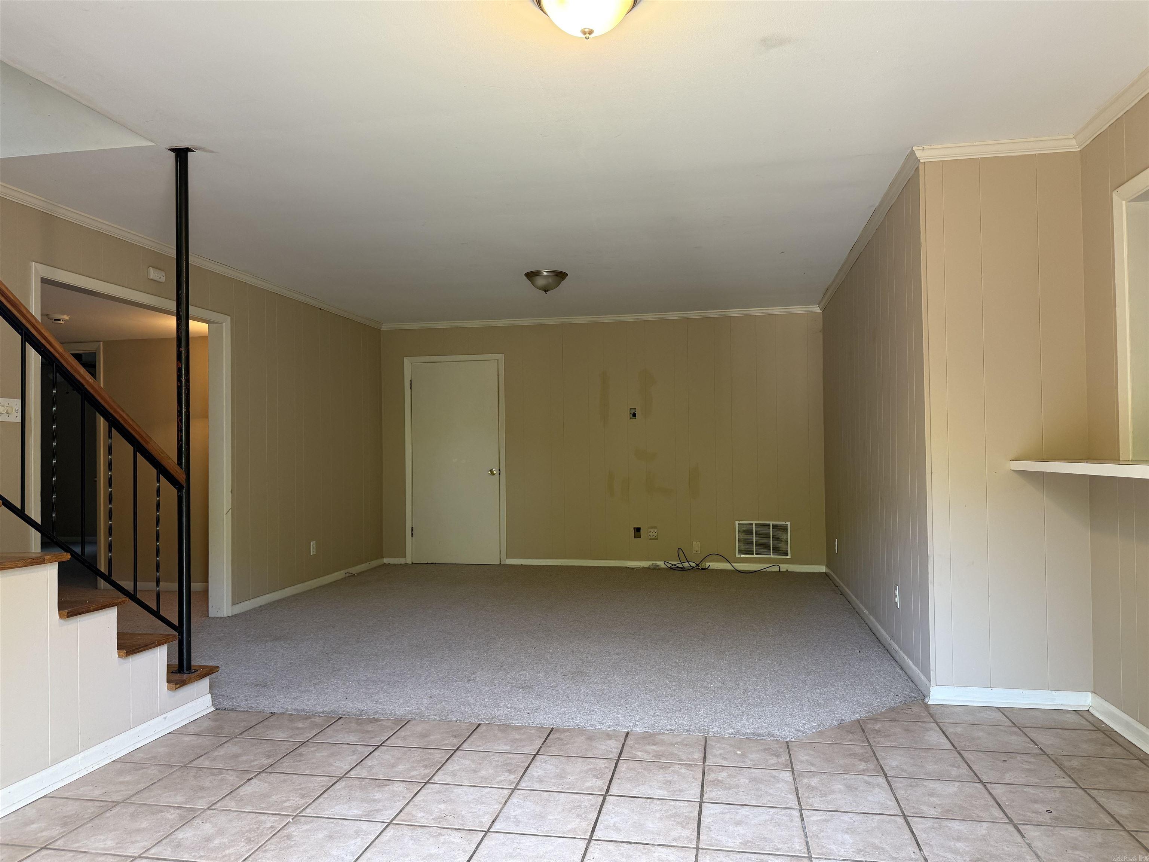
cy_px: 431
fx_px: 797
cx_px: 574
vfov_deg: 56.8
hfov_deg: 71.6
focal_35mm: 24
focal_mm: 6.76
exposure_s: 1/60
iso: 160
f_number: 1.78
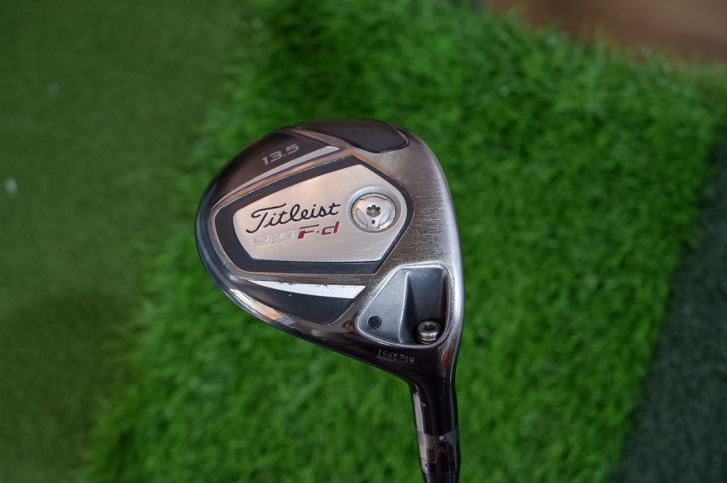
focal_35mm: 50
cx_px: 364
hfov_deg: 39.6
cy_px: 242
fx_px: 1009
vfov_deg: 26.9
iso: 3200
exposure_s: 1/42
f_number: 4.9
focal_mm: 33.3
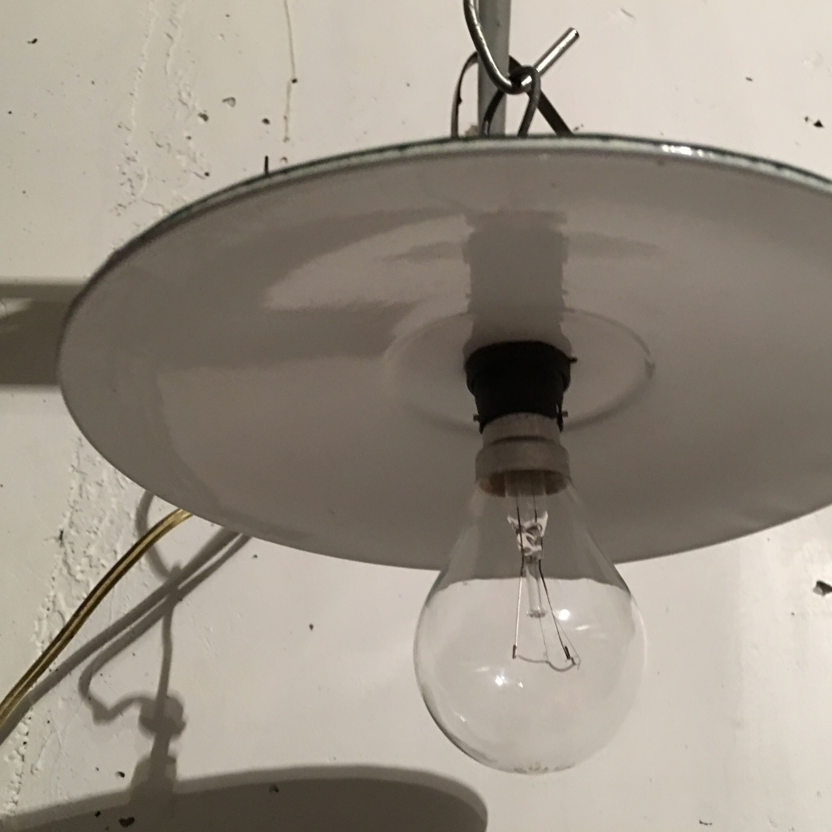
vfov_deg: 47.2
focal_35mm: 35
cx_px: 508
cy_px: 412
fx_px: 952
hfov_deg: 46.9
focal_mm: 4.15
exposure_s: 1/8
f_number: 2.2
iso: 125
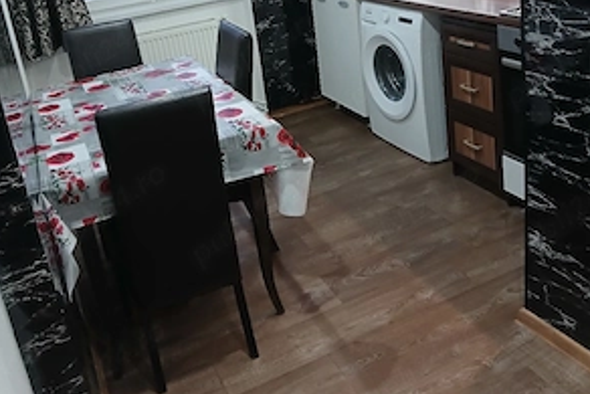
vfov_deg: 34.9
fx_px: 607
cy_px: 81
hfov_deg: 51.9
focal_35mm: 37
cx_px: 297
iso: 250
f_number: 1.8
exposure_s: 1/33.3
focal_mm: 3.98
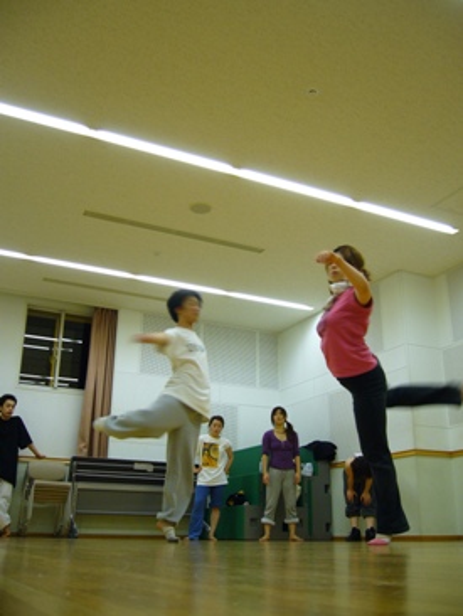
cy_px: 308
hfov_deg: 40.7
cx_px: 232
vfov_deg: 52.6
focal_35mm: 35
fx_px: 623
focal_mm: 5.8
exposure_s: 1/25
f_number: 2.8
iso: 100
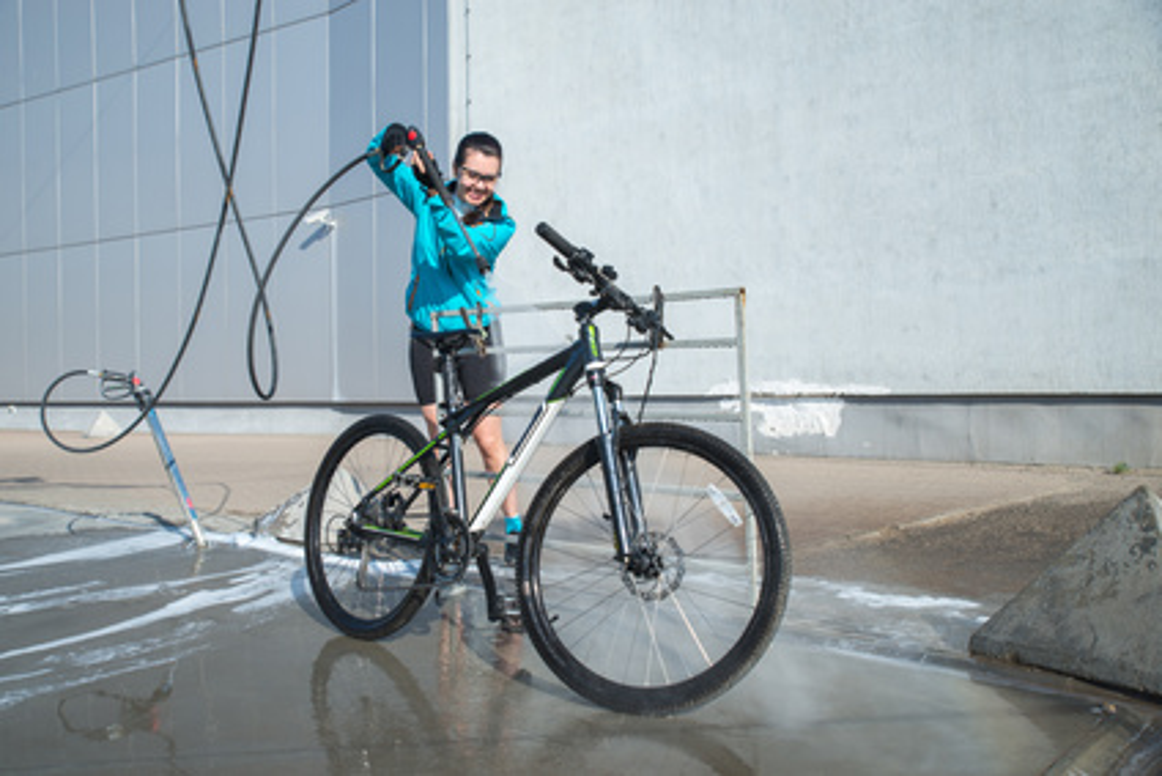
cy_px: 388
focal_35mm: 34
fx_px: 1098
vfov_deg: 38.9
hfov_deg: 55.8
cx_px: 581
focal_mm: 34
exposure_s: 1/500
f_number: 6.3
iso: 80
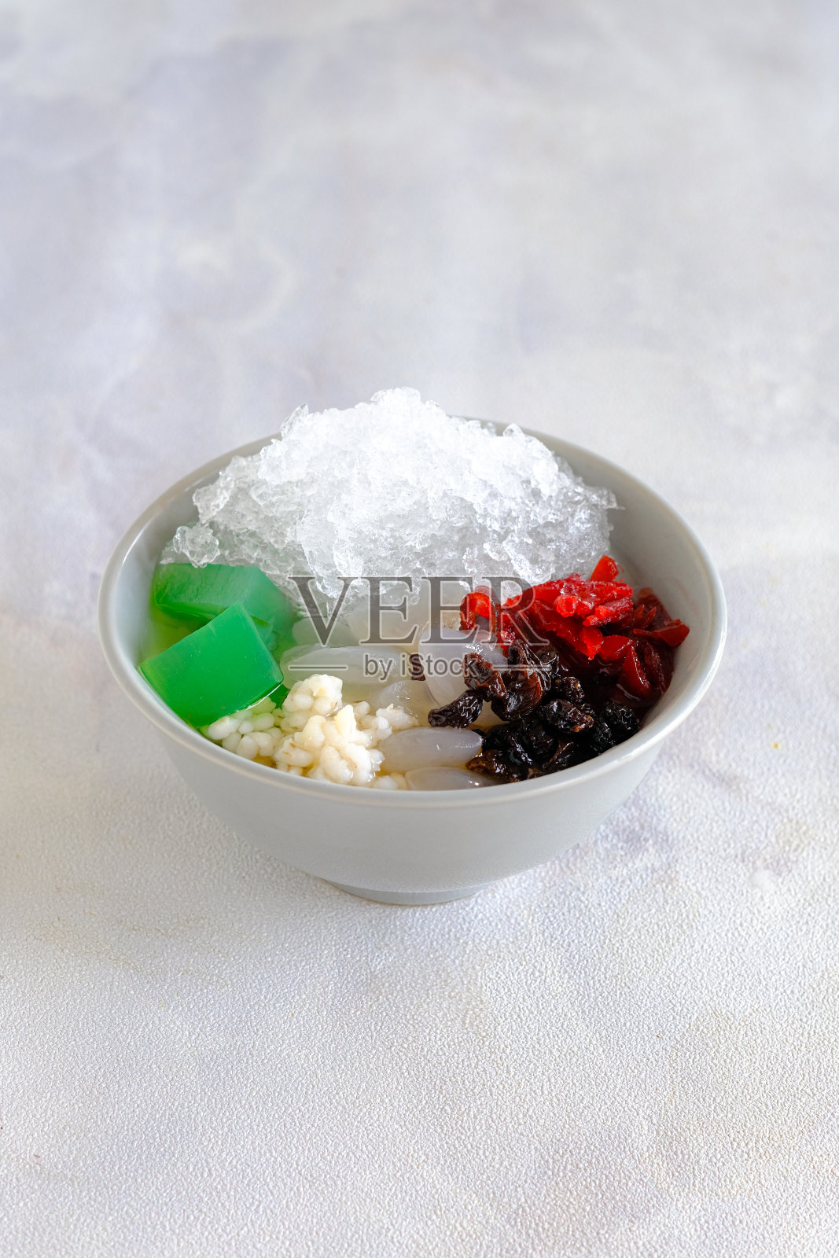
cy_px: 629
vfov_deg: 24.2
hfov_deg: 16.3
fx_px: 2936
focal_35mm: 84
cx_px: 420
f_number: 5.6
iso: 640
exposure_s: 1/60
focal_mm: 56
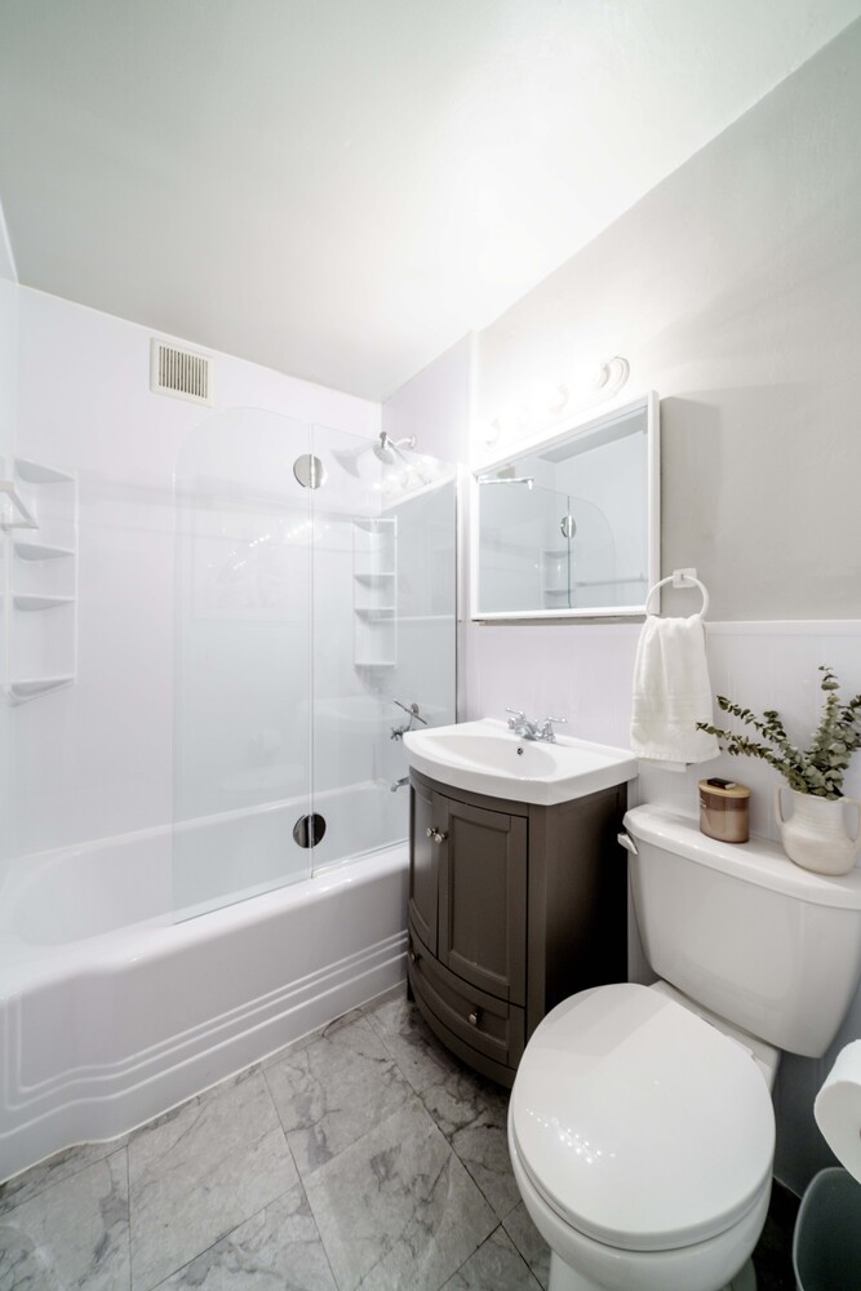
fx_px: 430
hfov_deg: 90.0
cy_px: 646
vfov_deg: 112.6
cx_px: 430
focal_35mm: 12
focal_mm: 12
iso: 320
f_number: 9
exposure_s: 1/4
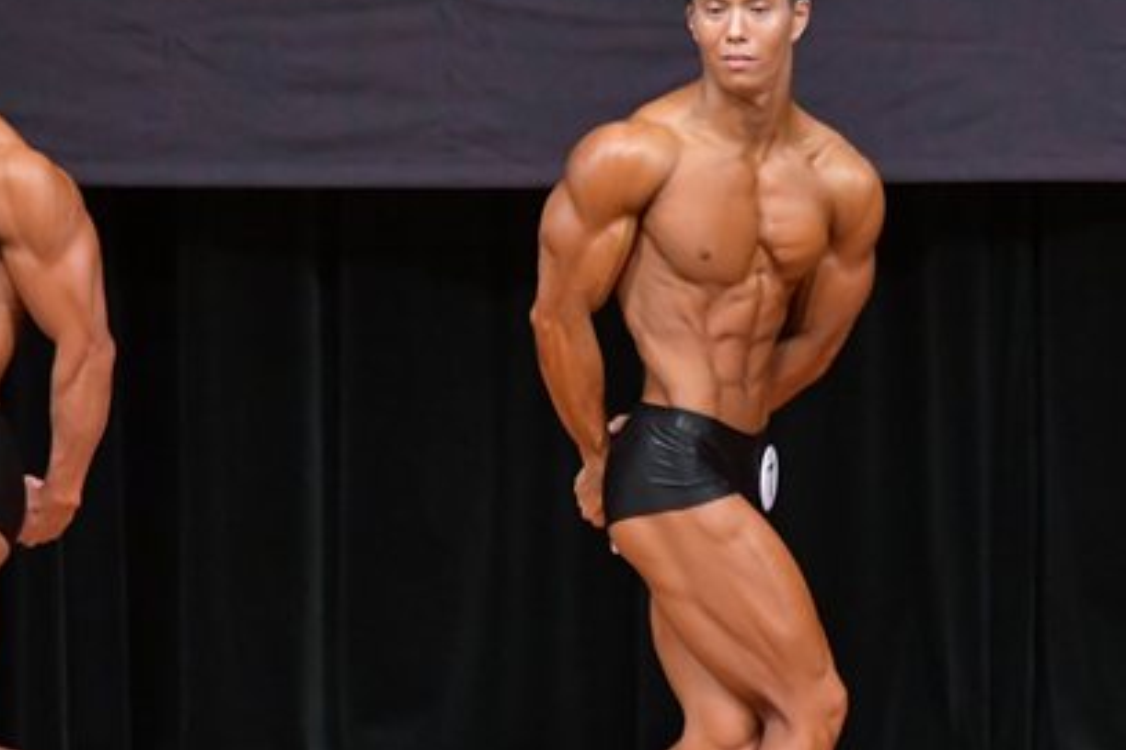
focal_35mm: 541
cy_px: 405
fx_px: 16920
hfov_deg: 3.8
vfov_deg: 2.5
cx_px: 694
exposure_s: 1/400
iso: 5000
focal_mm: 190
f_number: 5.6
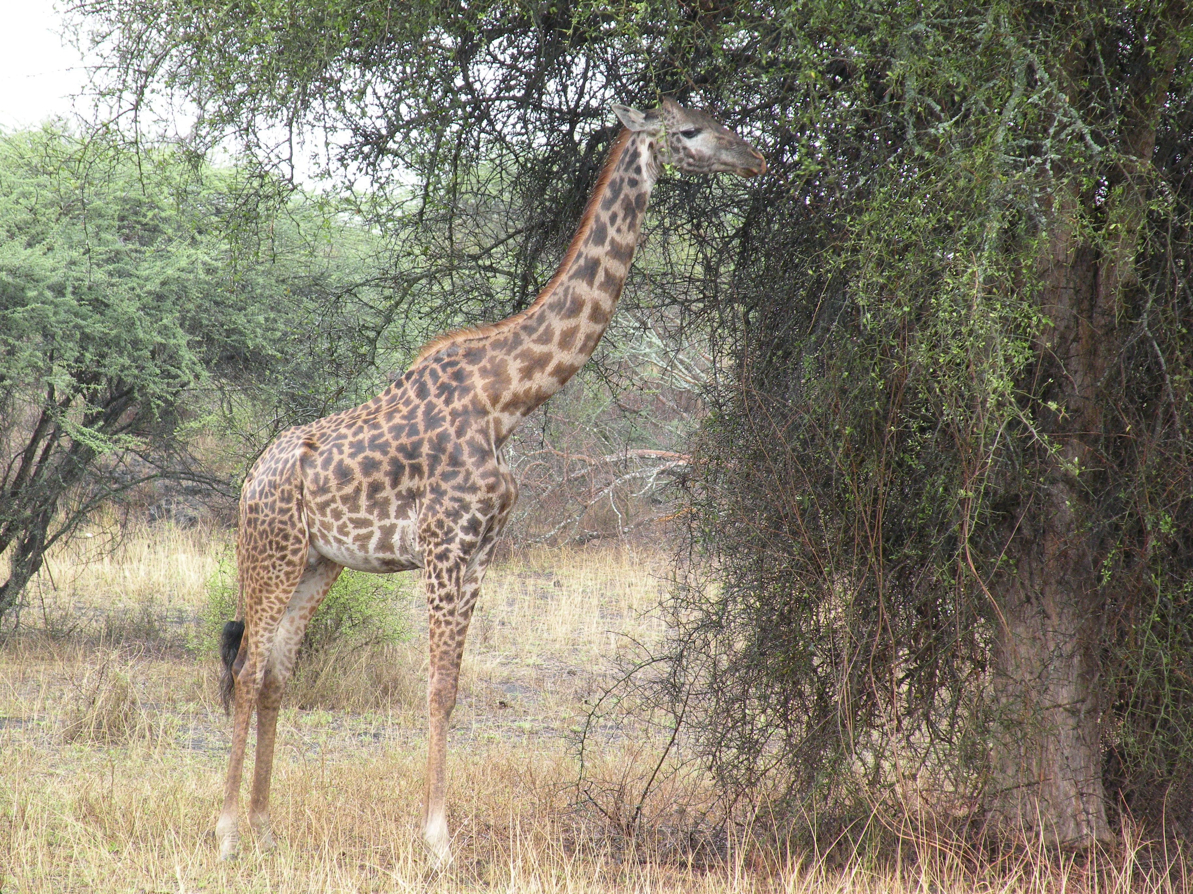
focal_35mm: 170
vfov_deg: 8.7
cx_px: 596
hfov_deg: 11.6
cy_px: 447
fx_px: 5859
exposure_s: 1/60
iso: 130
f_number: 4.5
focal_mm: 30.1
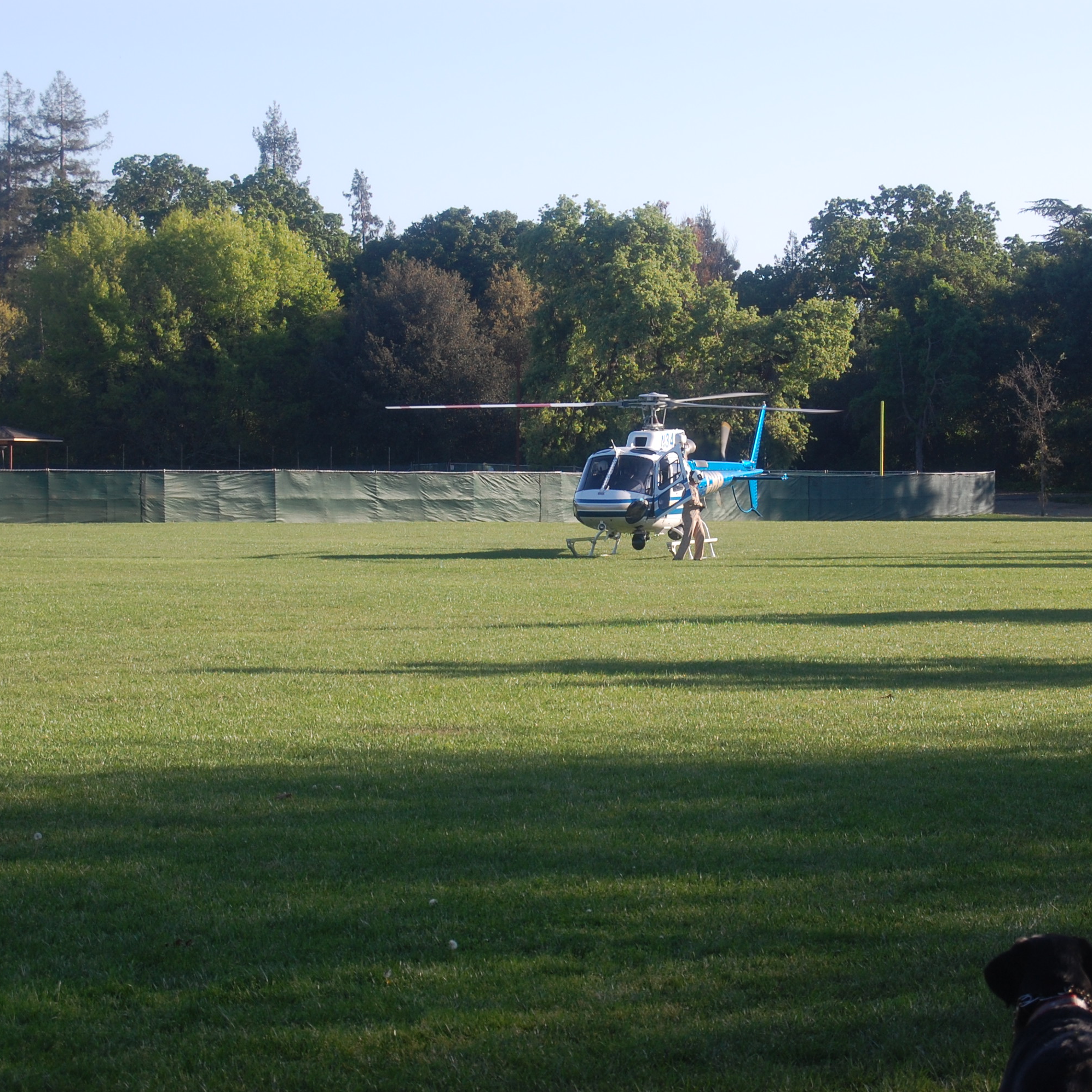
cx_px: 590
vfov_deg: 16.5
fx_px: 3770
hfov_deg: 16.5
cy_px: 546
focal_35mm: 106
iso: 200
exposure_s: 1/250
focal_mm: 55
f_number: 8
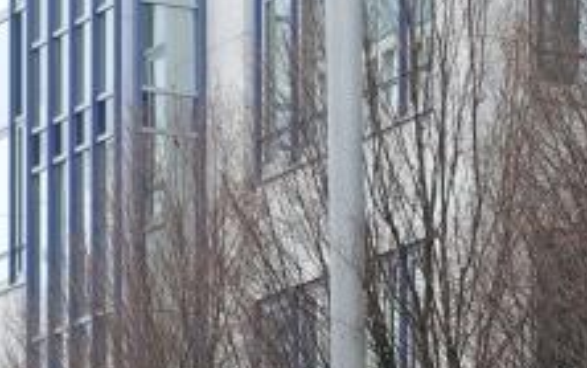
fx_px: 4210
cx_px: 981
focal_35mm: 263
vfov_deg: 4.9
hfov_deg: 7.8
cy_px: 841
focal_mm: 20.43
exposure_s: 1/80
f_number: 4
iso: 125
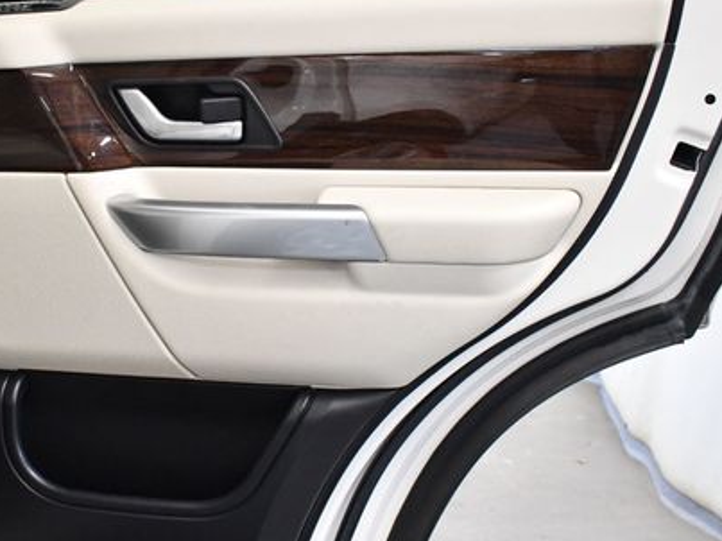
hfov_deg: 34.5
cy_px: 279
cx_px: 219
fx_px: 1147
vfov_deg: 26.5
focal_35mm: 55
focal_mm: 18
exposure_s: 1/125
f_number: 3.5
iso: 2500
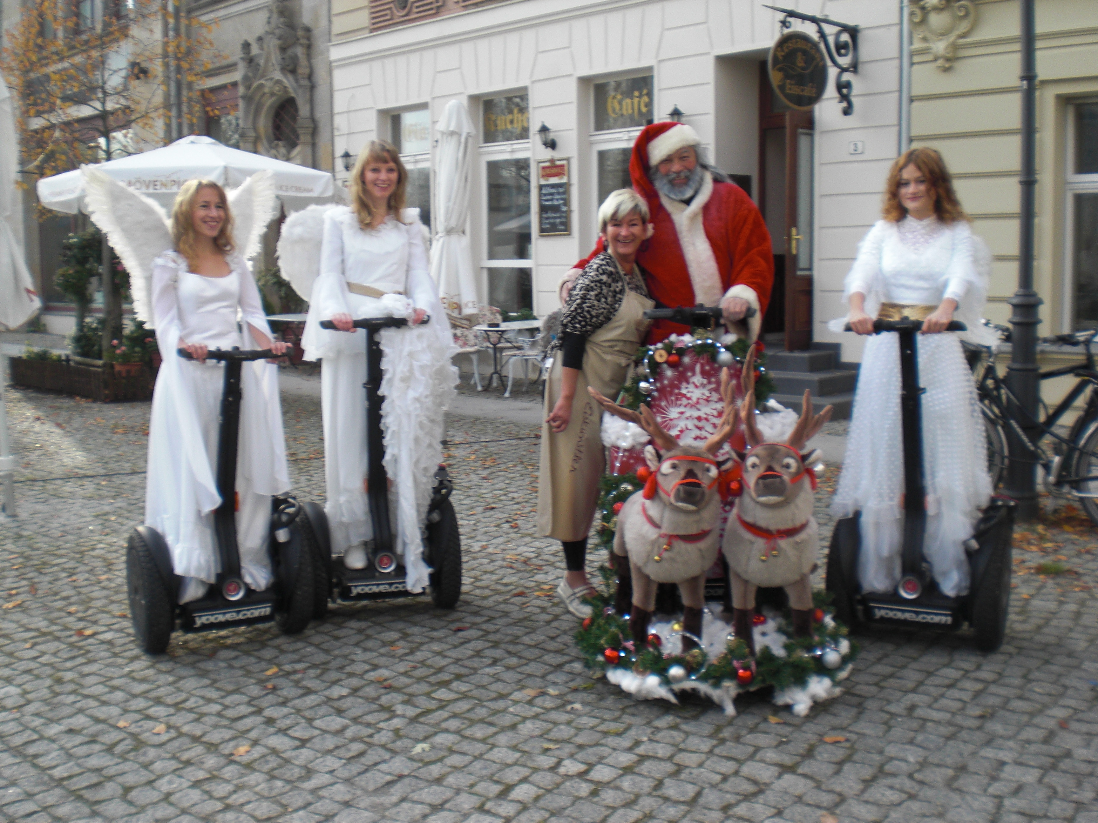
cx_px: 549
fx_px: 1205
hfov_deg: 49.0
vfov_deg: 37.7
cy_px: 412
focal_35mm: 38
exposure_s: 1/200
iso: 64
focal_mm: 6.3
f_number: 3.1
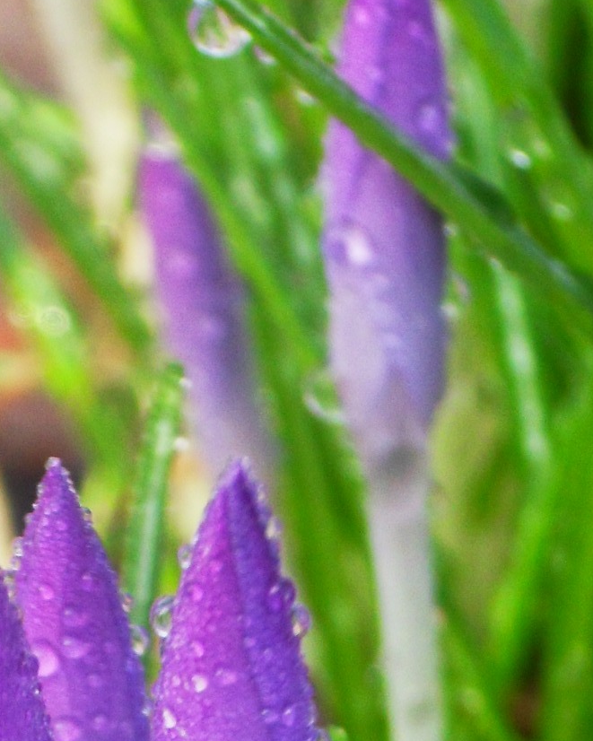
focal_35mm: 291
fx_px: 6383
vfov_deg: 6.6
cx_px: -54
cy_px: 1045
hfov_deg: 5.3
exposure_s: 1/60
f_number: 5.5
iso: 160
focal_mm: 16.6
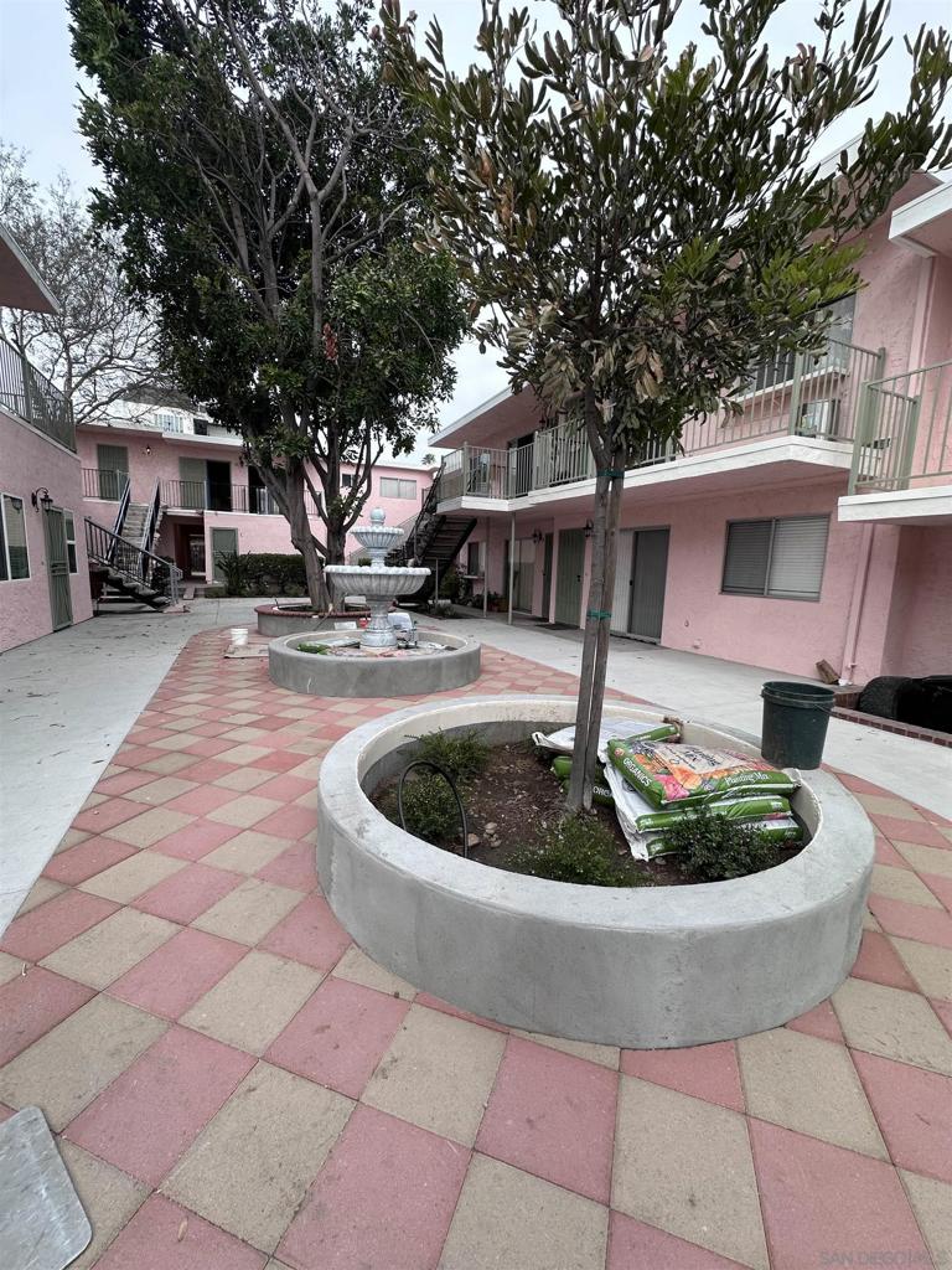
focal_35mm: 14
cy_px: 635
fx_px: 513
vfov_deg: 102.1
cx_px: 476
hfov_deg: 85.7
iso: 40
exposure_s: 1/694
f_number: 2.2
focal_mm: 2.22
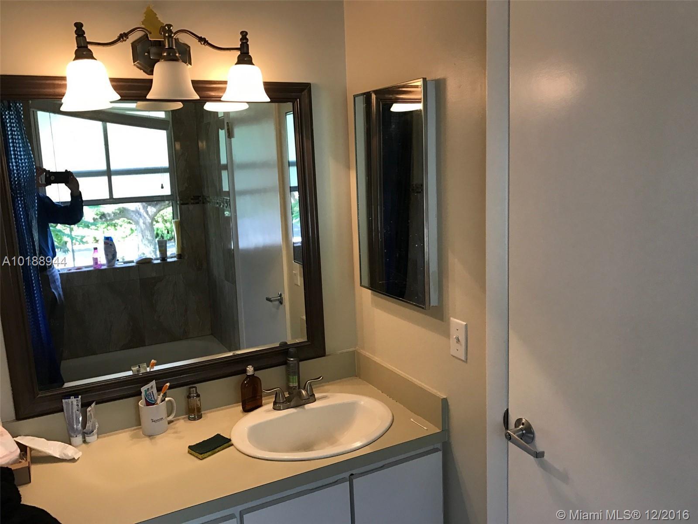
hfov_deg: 63.4
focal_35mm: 28
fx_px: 565
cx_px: 349
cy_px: 262
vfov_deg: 49.7
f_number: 1.8
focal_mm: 3.99
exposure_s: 1/30
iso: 25
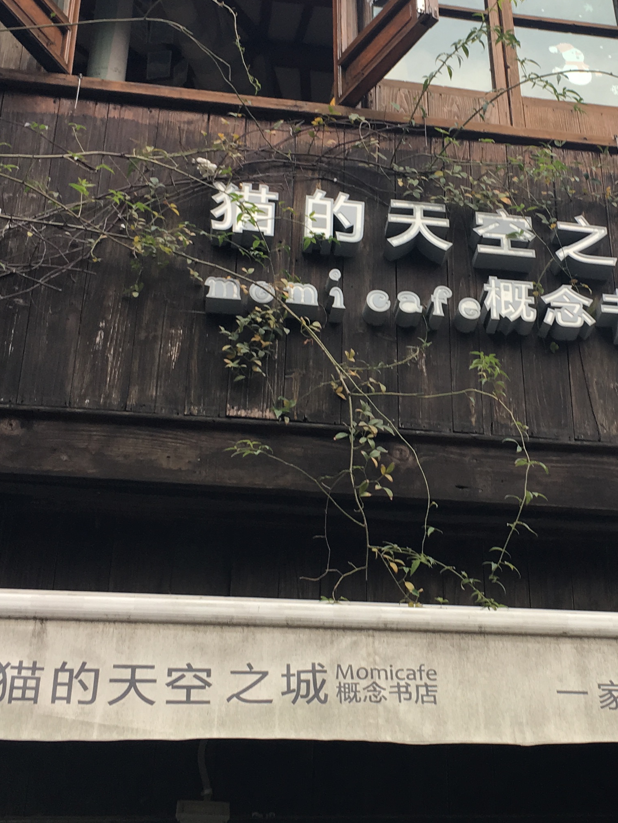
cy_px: 335
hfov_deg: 25.0
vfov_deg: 33.1
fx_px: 1381
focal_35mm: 58
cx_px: 460
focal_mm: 4.15
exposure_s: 1/100
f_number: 2.2
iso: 25
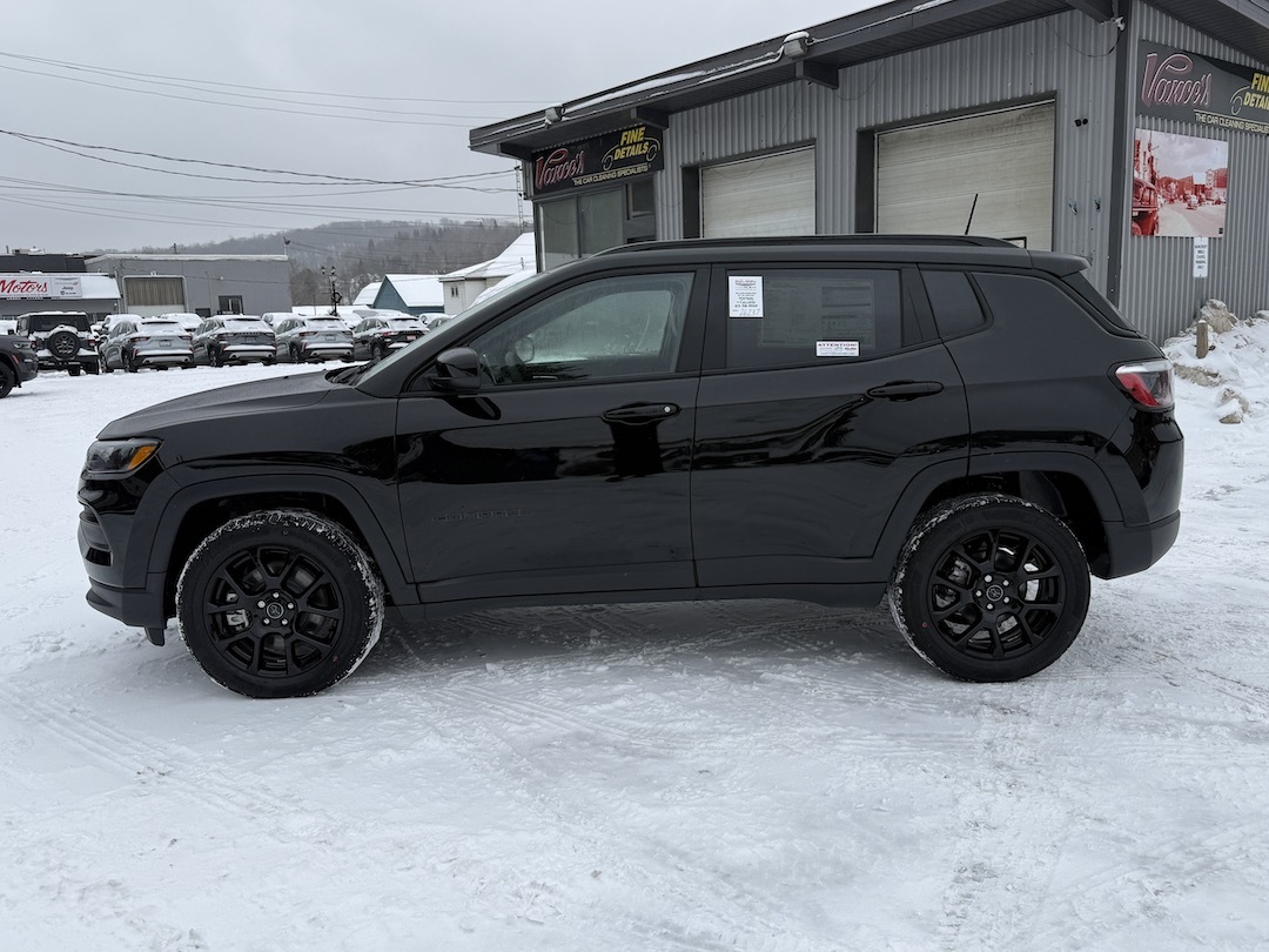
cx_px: 634
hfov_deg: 71.6
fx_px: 880
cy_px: 476
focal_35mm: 24
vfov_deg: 56.8
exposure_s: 1/575
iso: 80
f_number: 1.78
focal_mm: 6.76
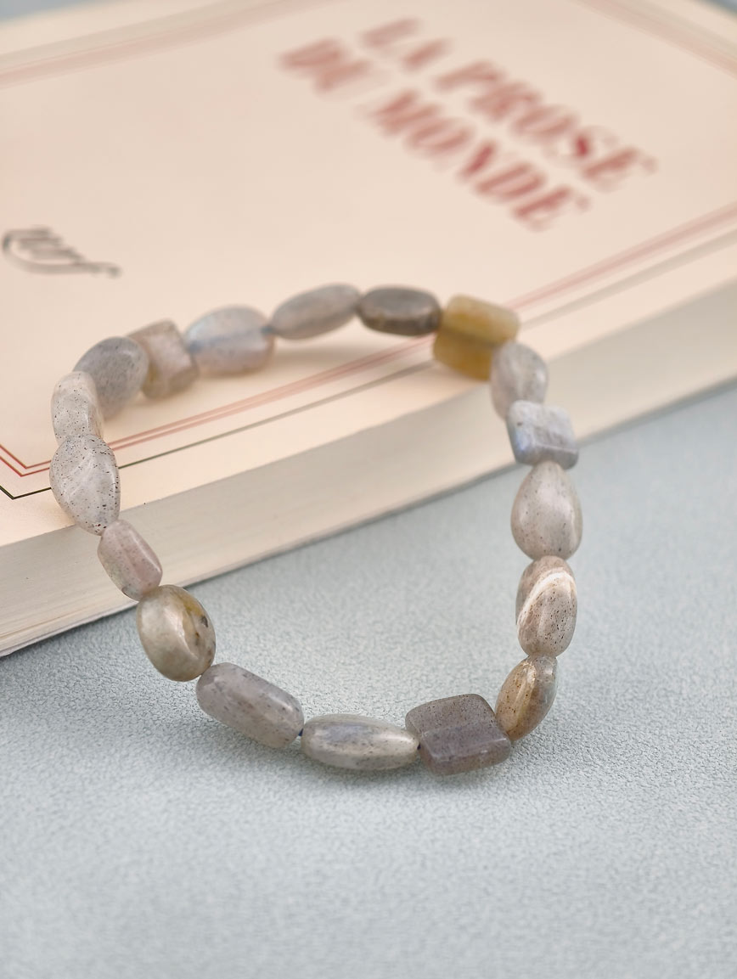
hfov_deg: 17.4
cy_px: 490
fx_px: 2407
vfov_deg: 23.0
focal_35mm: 85
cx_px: 368
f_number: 2.67
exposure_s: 1/160
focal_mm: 22.48
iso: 125
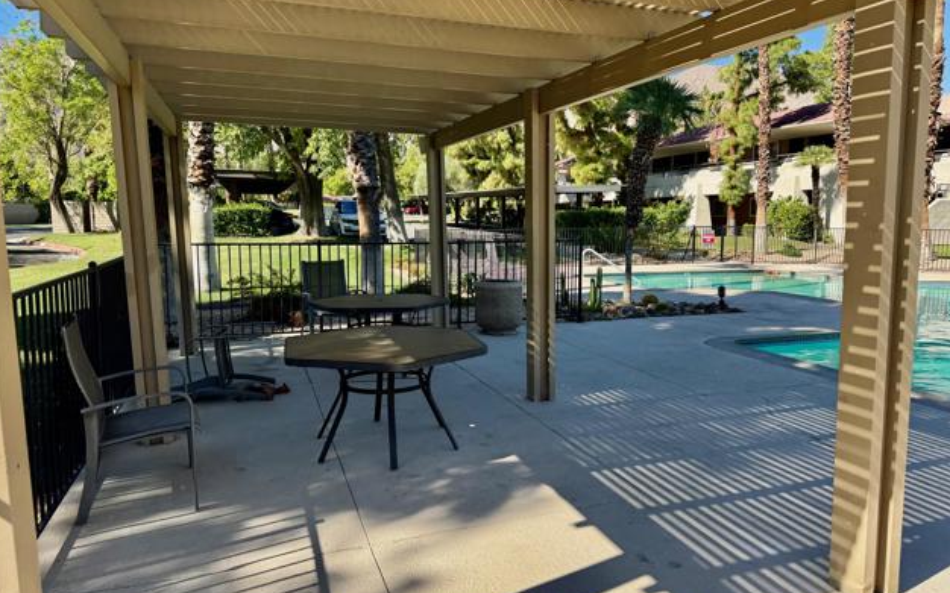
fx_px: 673
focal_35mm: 26
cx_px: 467
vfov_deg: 47.6
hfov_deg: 70.4
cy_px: 297
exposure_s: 1/1869
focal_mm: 6.76
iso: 80
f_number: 1.78
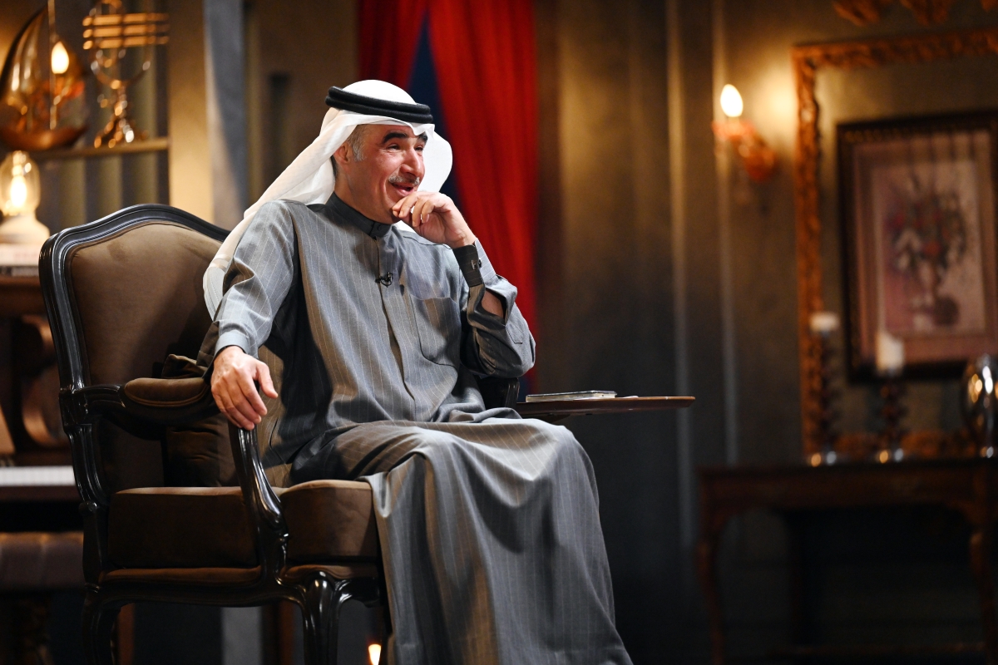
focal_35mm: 200
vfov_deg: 6.9
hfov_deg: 10.3
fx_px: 5544
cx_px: 499
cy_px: 332
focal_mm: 200
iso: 3200
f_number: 2.8
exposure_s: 1/80
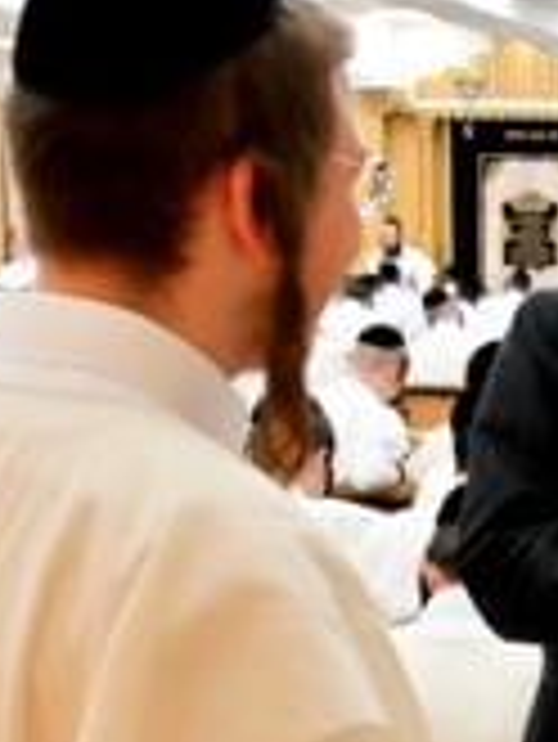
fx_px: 2018
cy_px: 441
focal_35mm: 94
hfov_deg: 14.6
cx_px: 864
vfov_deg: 20.8
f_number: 4
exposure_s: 1/320
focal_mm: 24
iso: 1250
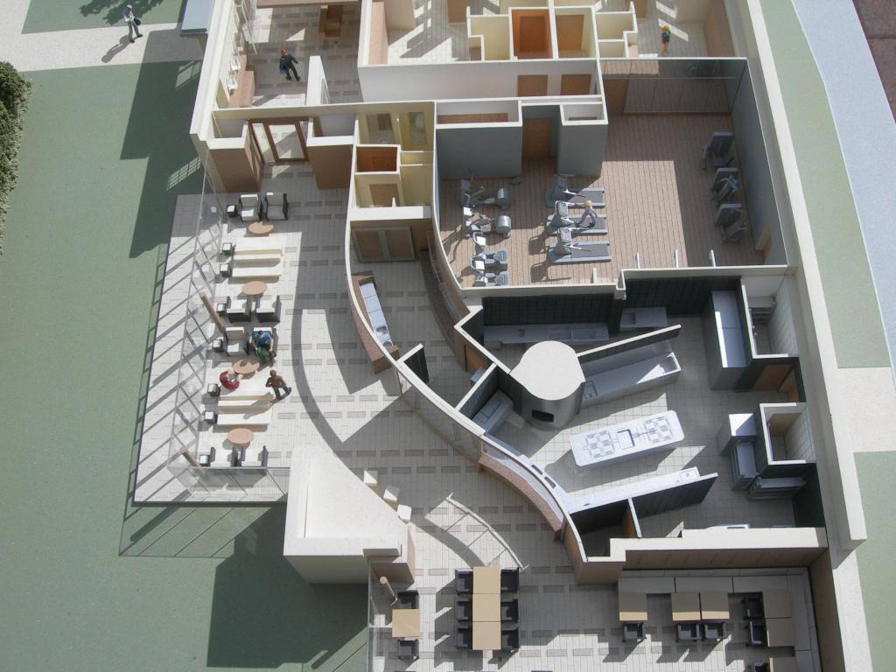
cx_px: 448
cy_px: 336
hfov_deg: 49.0
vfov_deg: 37.7
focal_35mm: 38
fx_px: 984
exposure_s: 1/1152
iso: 50
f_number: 4.8
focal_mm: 7.8
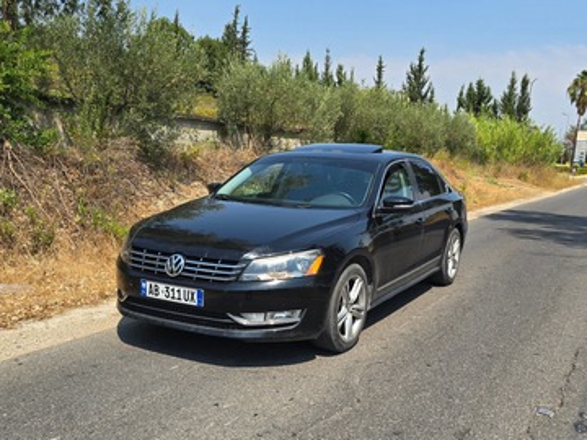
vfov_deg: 58.9
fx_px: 390
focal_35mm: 23
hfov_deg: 73.9
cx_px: 294
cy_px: 220
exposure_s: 1/769
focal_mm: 6.3
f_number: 1.7
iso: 12
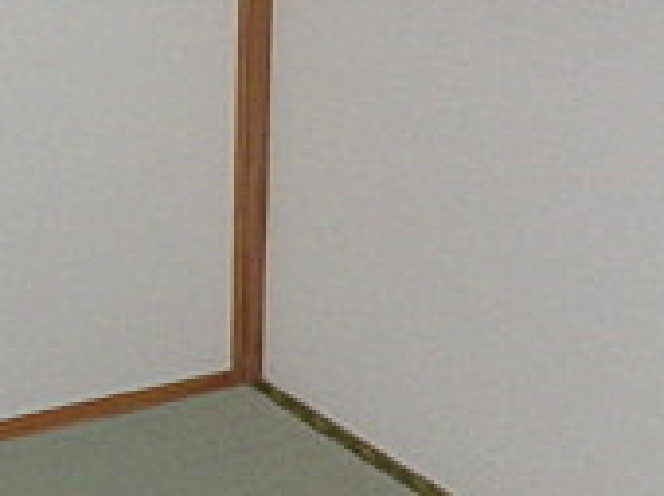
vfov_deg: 16.4
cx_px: -312
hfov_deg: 20.4
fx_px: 1590
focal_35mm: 83
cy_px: -211
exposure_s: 1/45
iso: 250
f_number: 3.1
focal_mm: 4
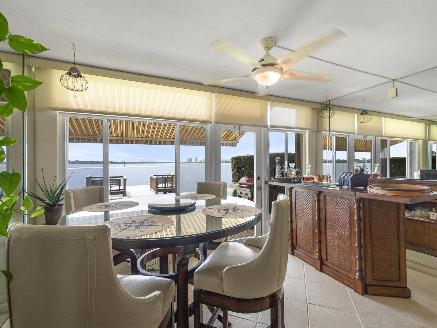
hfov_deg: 102.1
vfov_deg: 85.7
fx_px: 177
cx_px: 218
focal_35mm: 14
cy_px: 164
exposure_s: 1/60
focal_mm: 7
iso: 250
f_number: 4
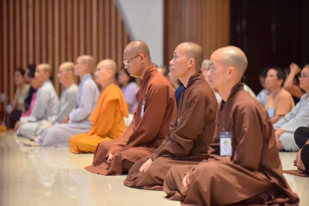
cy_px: 103
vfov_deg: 11.0
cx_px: 154
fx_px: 1073
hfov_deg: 16.4
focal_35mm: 125
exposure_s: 1/125
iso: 800
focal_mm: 125
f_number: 2.8
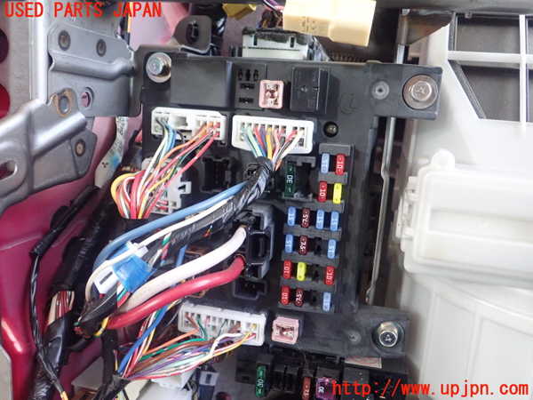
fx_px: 462
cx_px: 266
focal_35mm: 30
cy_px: 200
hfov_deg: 60.0
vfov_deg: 46.8
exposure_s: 1/50
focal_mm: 5.5
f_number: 2.3
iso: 800
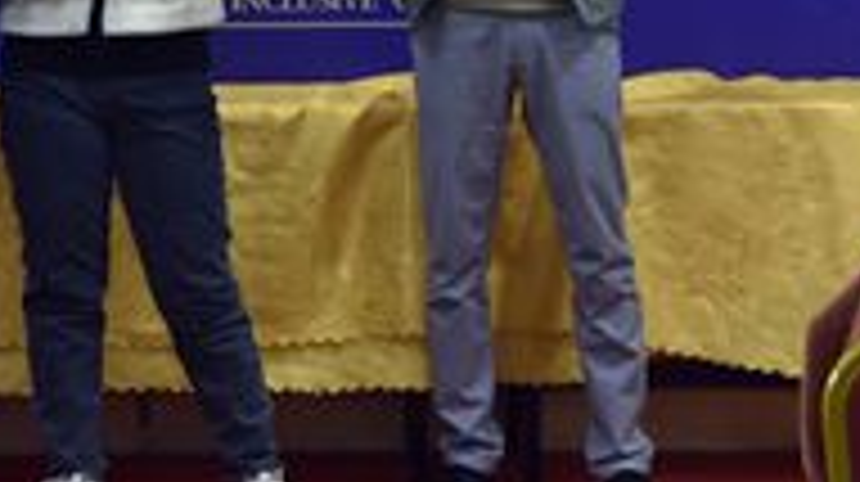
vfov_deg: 8.0
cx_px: 257
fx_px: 3303
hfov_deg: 14.8
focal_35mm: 145
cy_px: -410
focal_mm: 44
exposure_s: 1/50
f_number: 4.5
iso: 1600
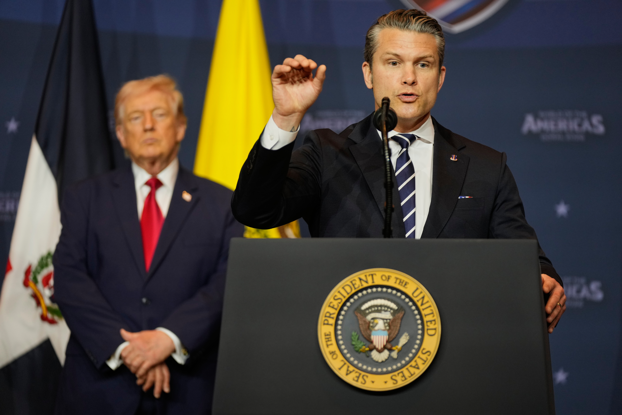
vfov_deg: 8.8
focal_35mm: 156
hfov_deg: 13.2
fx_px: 2695
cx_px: 311
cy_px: 208
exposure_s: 1/400
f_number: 2.8
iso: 1600
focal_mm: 156
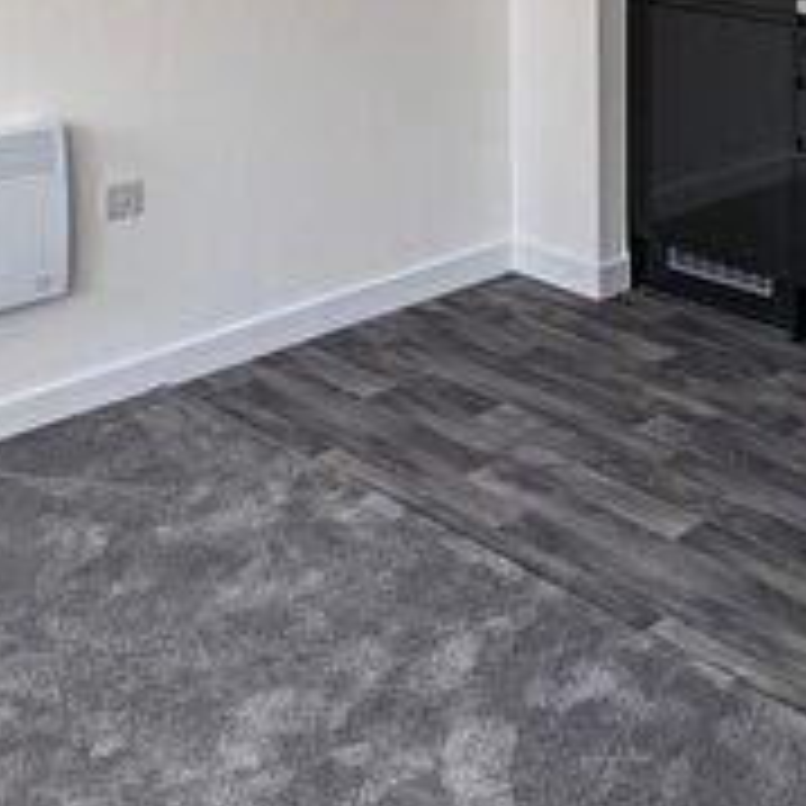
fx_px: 1449
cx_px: 741
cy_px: -97
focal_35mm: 55
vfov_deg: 28.1
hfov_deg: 29.7
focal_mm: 2.35
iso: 49
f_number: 2.2
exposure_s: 1/35.9
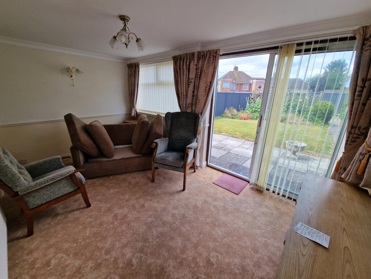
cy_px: 140
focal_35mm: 13
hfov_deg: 106.2
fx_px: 139
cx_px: 186
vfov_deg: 89.9
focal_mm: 2.2
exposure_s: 1/383
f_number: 2.2
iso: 50
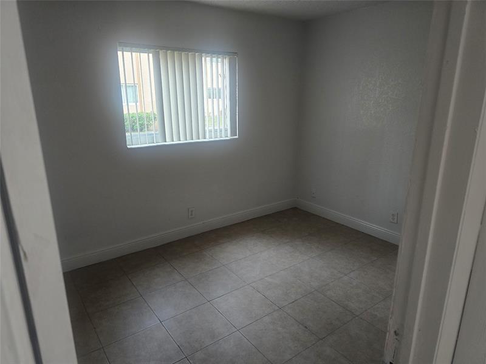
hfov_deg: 73.9
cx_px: 243
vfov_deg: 58.9
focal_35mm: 23
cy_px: 182
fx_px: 323
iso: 640
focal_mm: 6.3
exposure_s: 1/60
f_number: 1.7
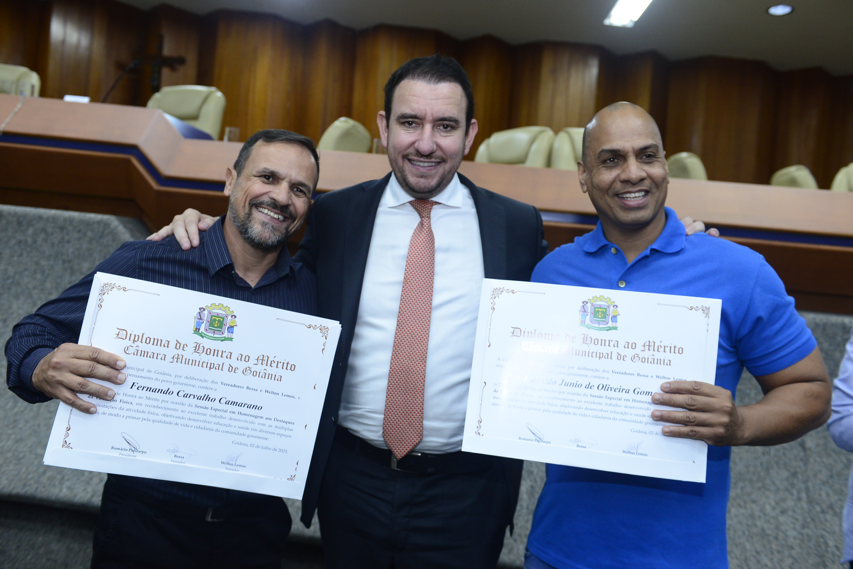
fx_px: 758
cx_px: 426
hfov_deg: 58.7
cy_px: 284
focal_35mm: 32
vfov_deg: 41.1
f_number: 5.6
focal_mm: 32
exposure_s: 1/125
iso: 2000
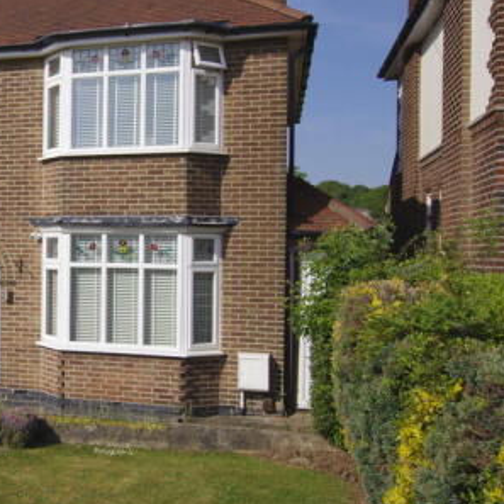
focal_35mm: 45
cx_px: -13
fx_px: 741
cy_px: 176
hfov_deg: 33.9
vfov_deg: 37.2
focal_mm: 16
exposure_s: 1/160
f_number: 13
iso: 200
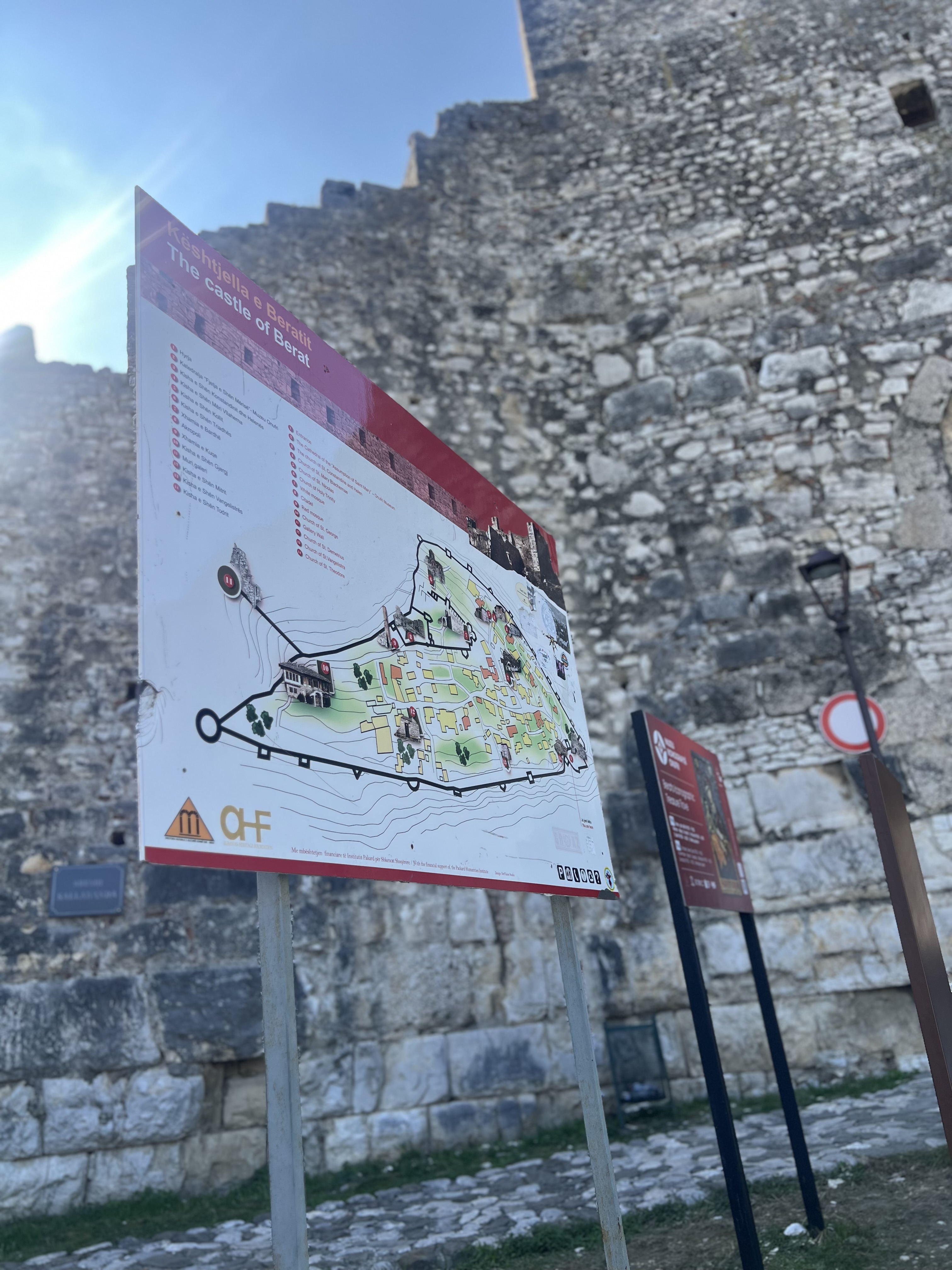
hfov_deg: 53.1
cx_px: 476
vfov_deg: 67.3
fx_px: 953
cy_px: 635
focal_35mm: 26
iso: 50
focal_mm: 5.7
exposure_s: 1/1266
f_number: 1.5
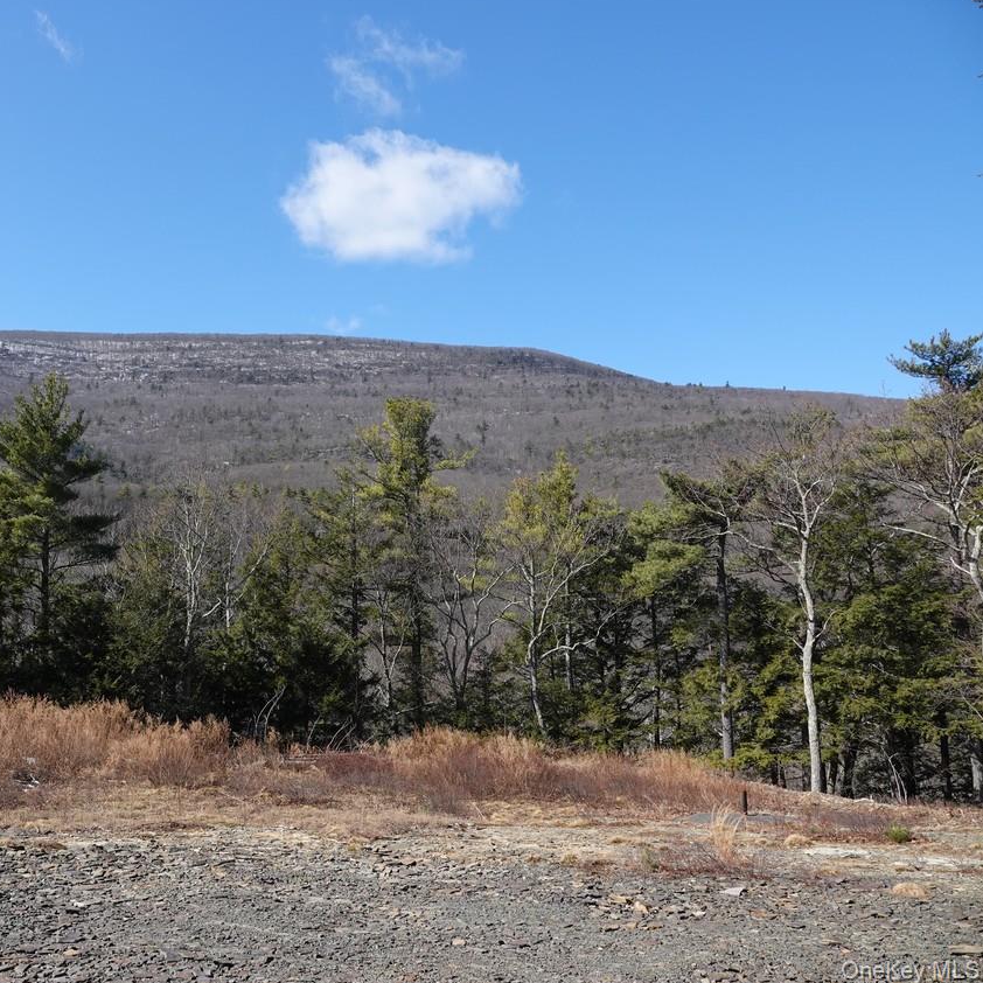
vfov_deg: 52.5
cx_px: 243
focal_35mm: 31
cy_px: 490
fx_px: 996
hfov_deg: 50.3
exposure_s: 1/500
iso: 100
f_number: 4
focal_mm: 8.8
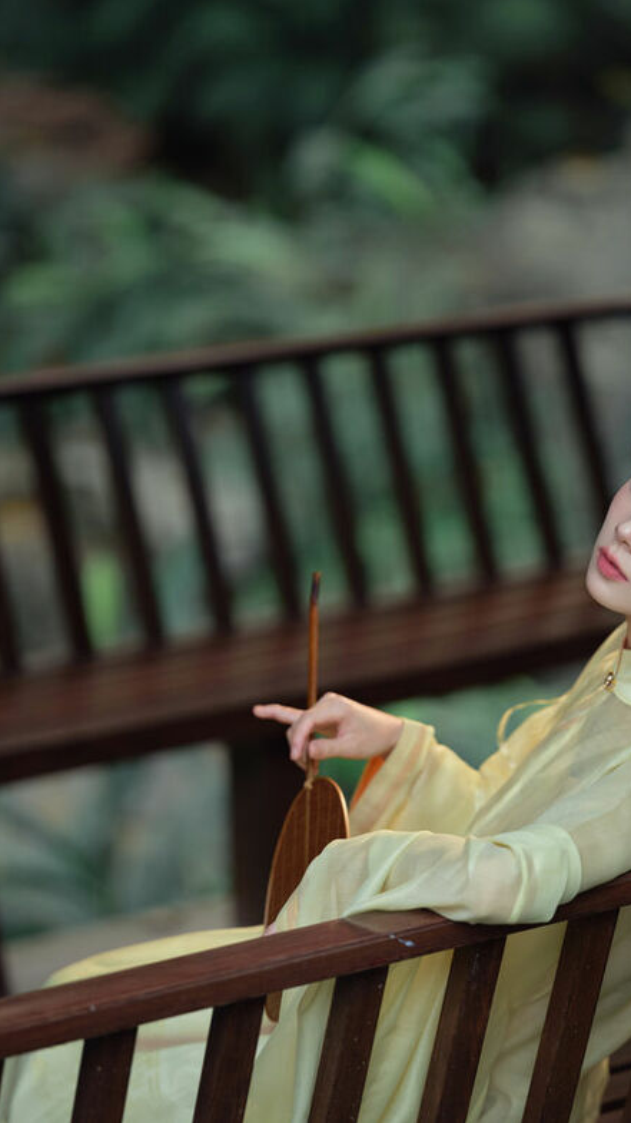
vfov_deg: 16.9
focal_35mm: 127
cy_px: 560
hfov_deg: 9.5
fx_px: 3778
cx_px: 358
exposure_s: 1/160
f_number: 2
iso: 200
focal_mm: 110
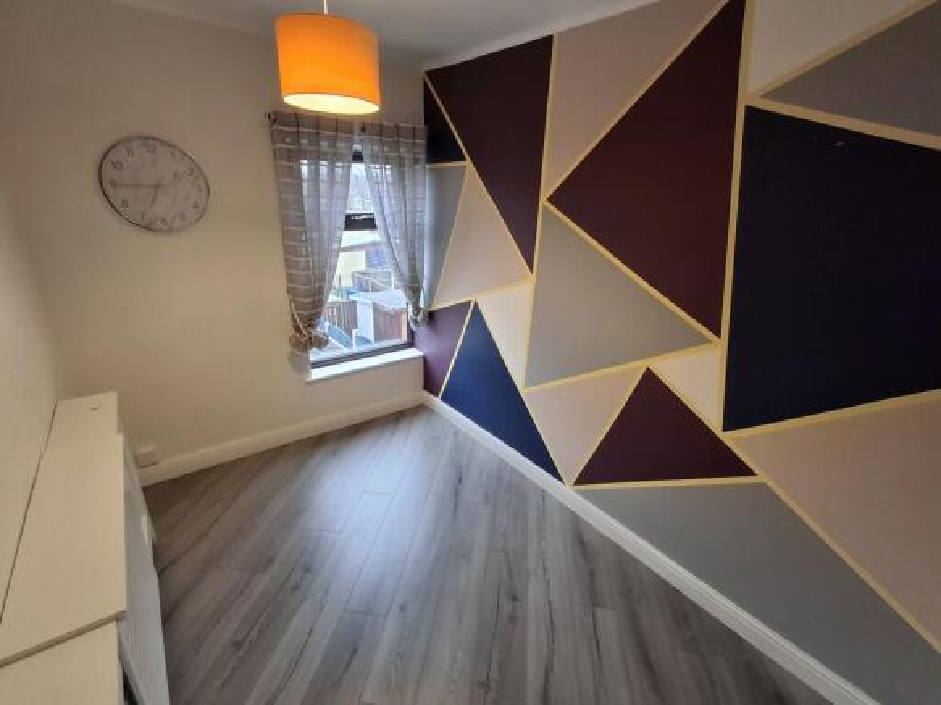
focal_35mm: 16
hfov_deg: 94.5
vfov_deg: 78.1
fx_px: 435
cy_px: 352
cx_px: 470
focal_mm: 1.64
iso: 100
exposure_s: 1/50
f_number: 2.2
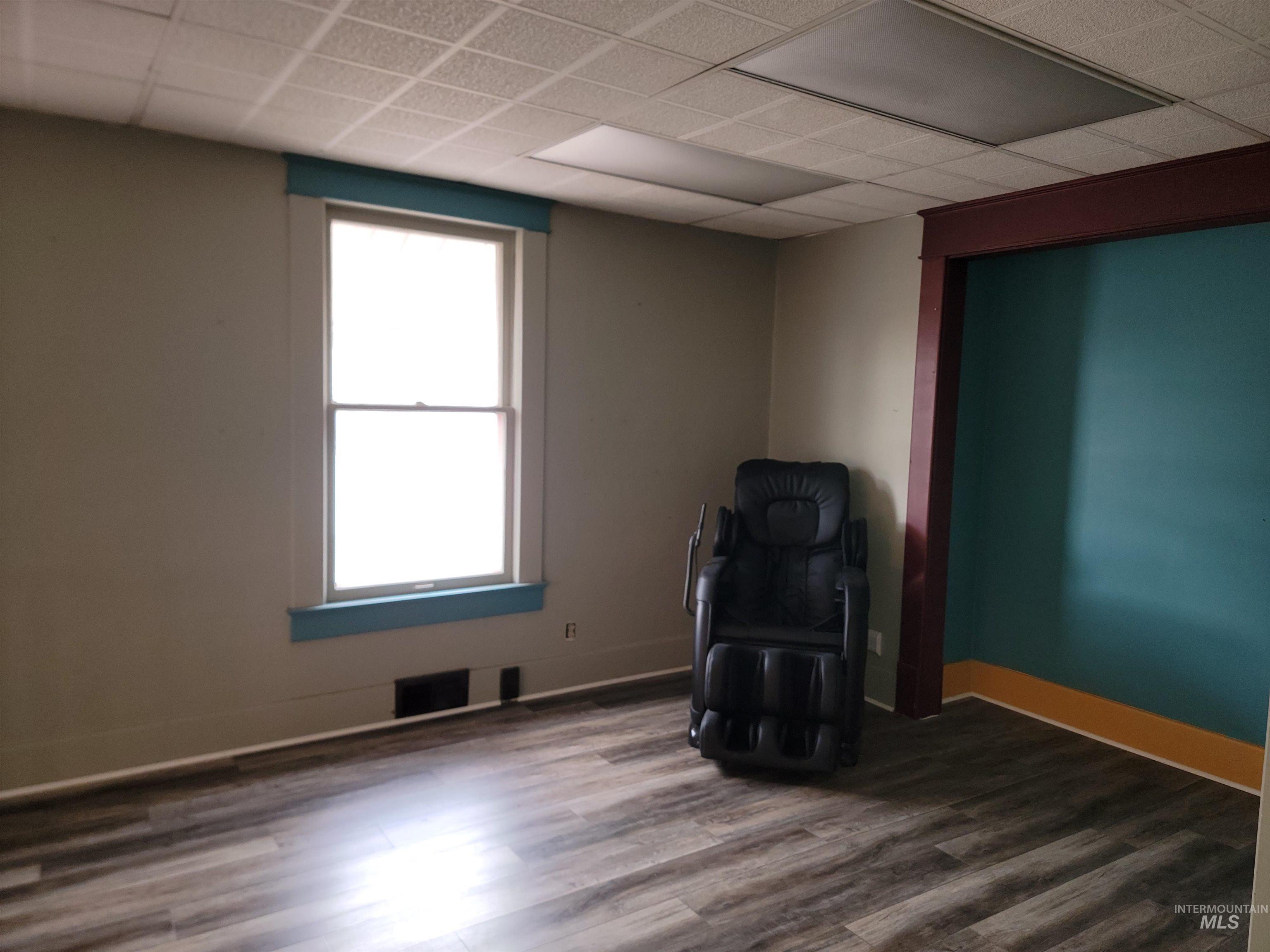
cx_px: 635
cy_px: 476
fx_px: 881
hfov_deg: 71.6
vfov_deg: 56.8
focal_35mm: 24
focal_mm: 6.7
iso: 100
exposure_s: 1/30
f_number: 1.8
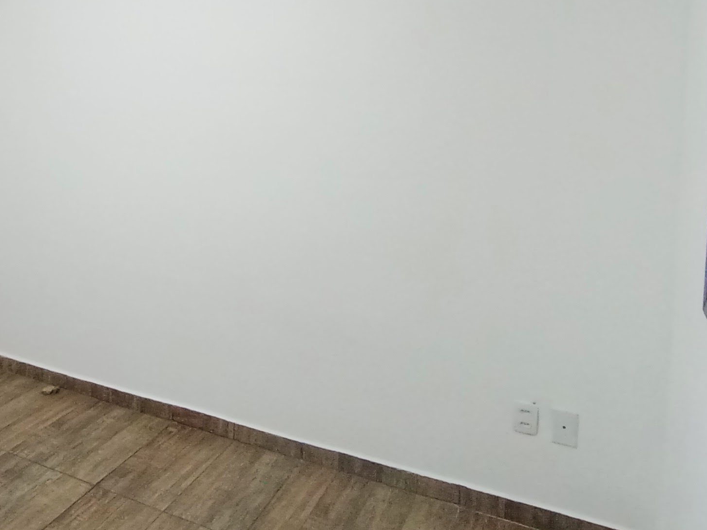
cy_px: 115
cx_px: 155
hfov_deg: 48.8
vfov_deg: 38.3
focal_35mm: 36
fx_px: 735
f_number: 2.2
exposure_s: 1/30
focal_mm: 1.65
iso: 472
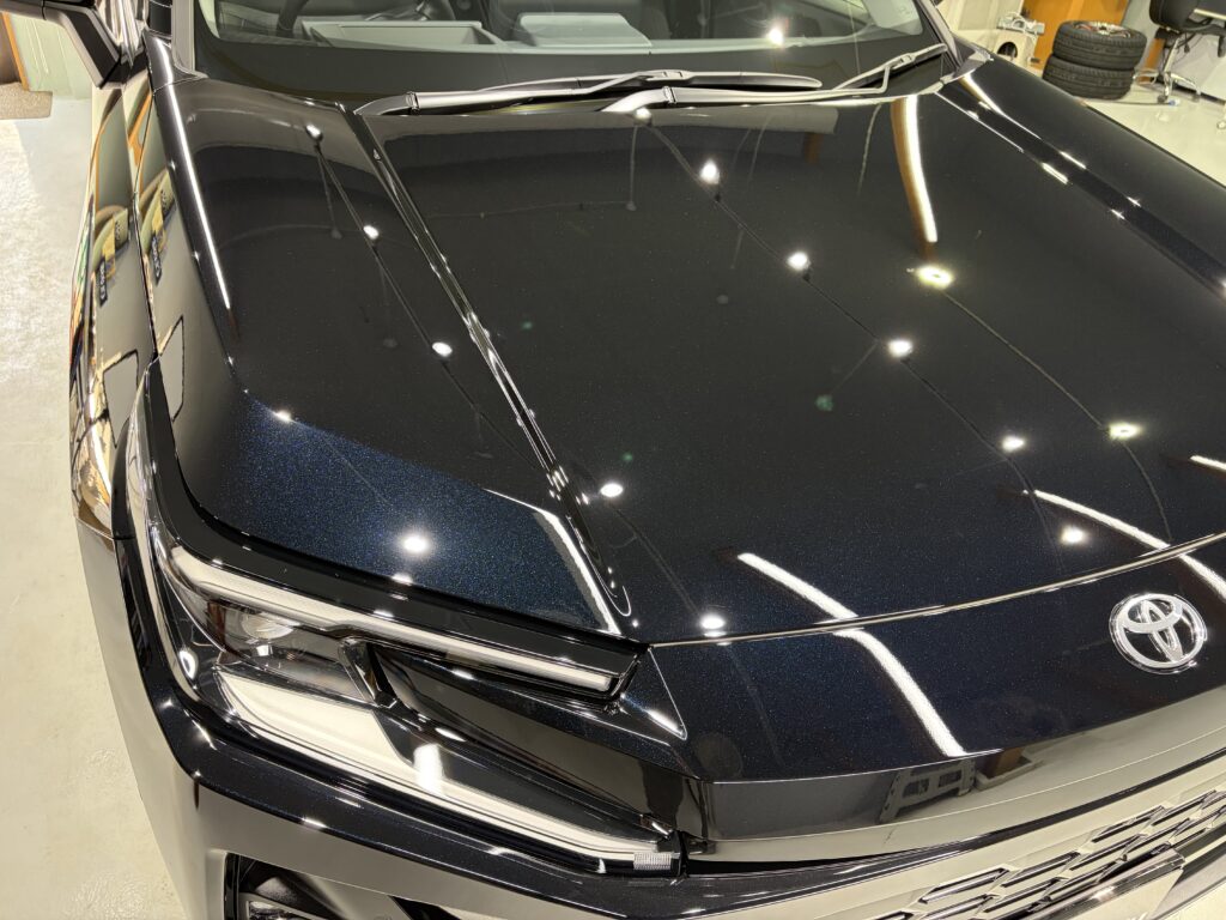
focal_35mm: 26
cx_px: 613
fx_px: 921
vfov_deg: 53.1
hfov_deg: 67.3
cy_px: 460
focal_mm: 5.96
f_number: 1.6
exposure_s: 1/60
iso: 200
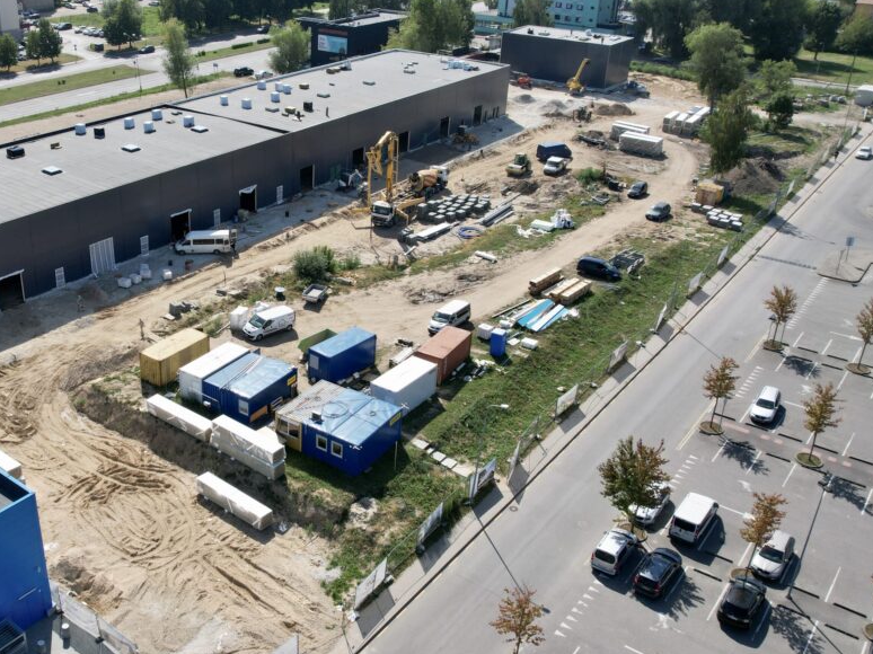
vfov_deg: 49.7
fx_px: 706
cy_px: 302
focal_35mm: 28
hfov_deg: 62.1
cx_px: 302
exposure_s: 1/2500
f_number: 2.8
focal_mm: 8.38
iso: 200
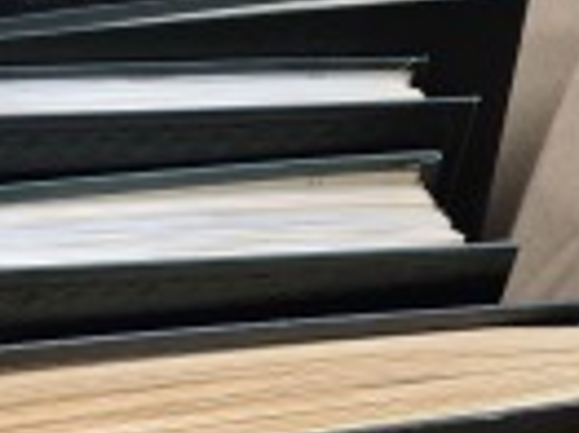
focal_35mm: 79
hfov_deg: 21.3
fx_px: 1320
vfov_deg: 18.1
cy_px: 437
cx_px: -256
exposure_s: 1/100
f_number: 1.8
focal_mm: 5.4
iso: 320
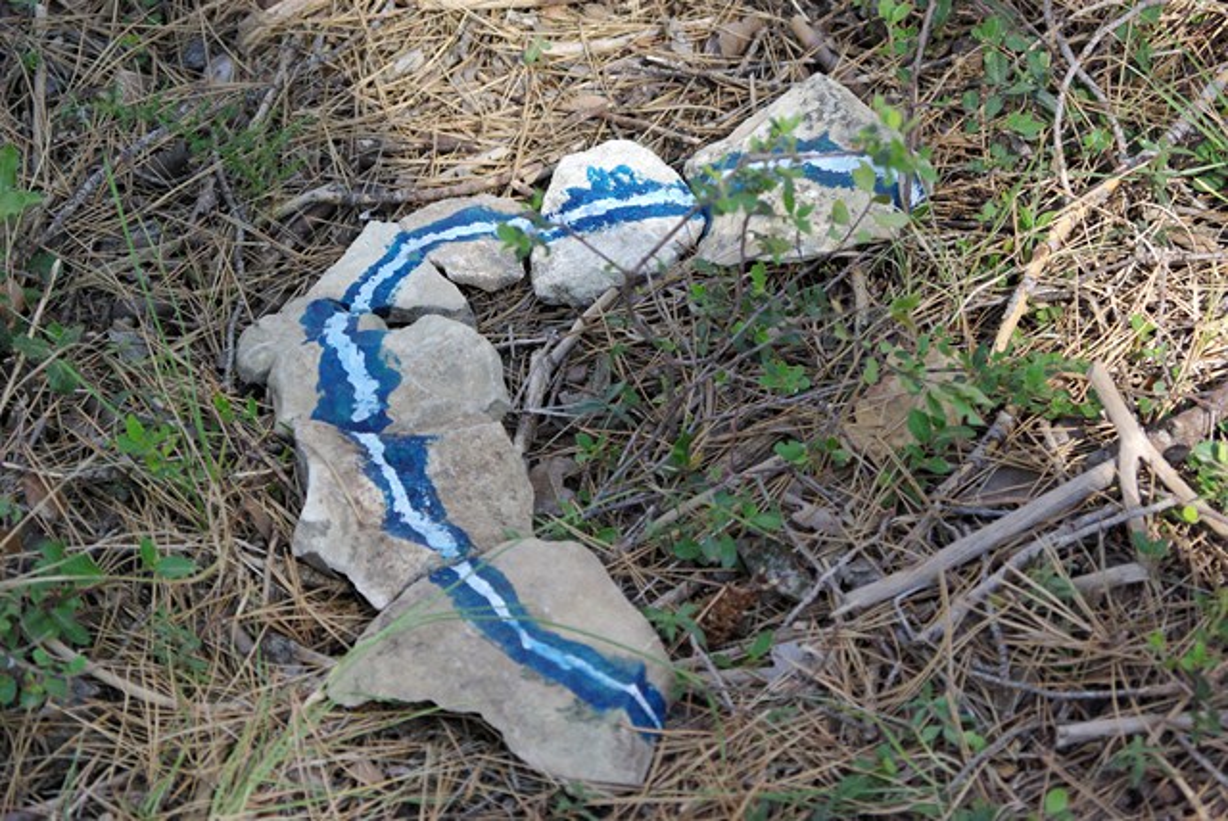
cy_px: 410
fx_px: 4097
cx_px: 614
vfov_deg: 11.4
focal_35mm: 120
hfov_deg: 17.0
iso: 1600
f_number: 8
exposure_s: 1/250
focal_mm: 80
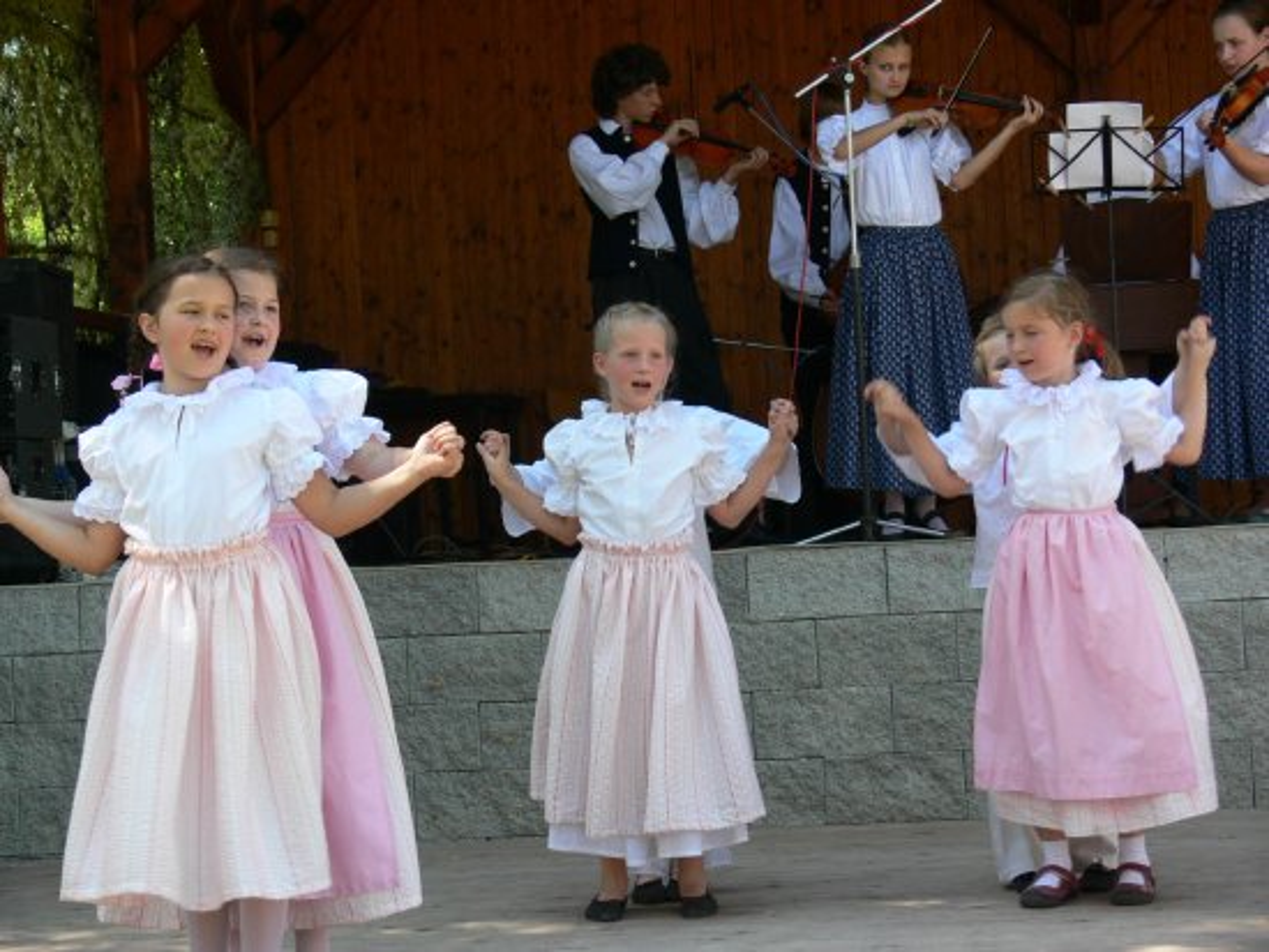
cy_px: 476
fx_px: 3044
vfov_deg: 17.8
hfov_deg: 23.5
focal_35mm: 83
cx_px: 634
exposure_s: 1/100
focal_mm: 17.5
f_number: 4
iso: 80
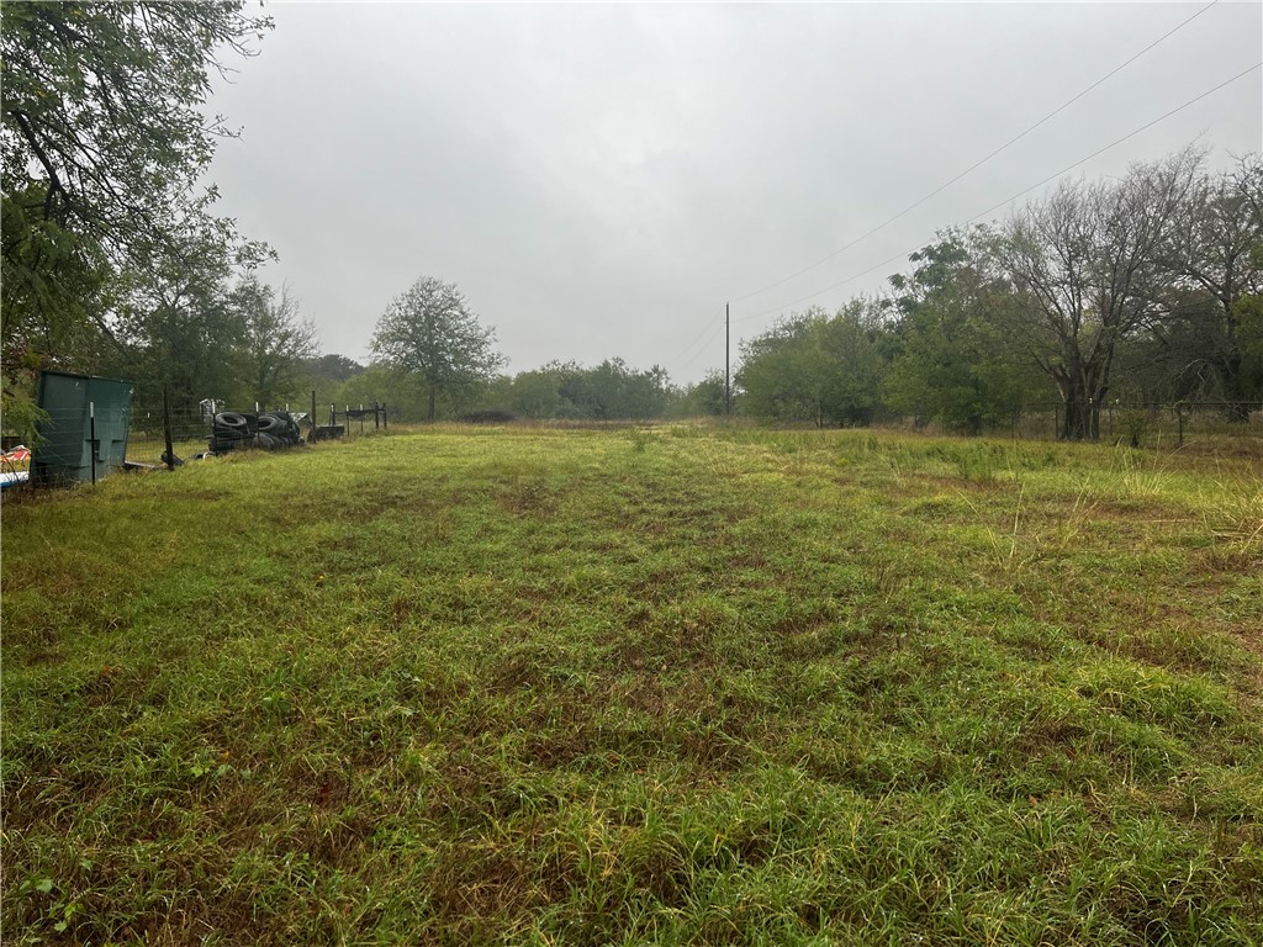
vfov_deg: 53.1
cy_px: 474
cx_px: 632
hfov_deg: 67.3
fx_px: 949
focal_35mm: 26
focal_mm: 5.7
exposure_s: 1/753
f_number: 1.5
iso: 50
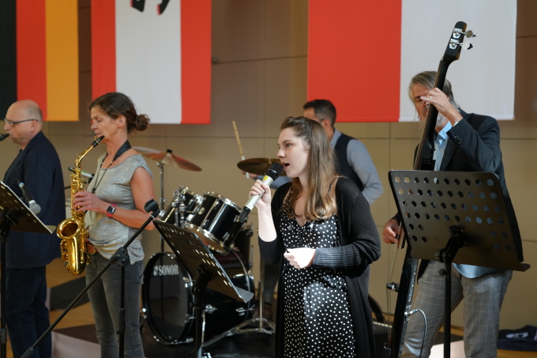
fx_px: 1044
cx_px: 268
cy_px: 179
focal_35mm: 70
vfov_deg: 19.4
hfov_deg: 28.8
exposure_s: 1/160
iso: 2000
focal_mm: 70
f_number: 4
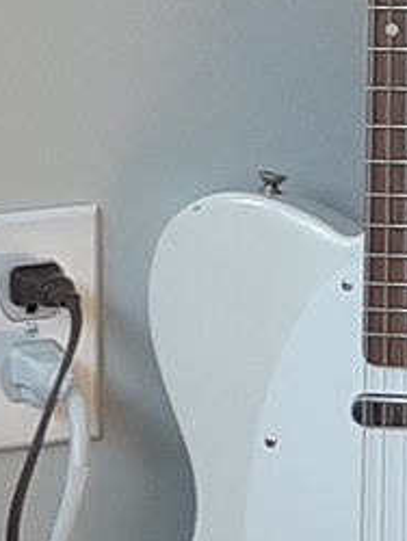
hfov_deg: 14.0
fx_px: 1628
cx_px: 435
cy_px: 17
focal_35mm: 104
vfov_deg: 18.5
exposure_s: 1/120
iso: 50
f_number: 1.7
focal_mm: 3.93
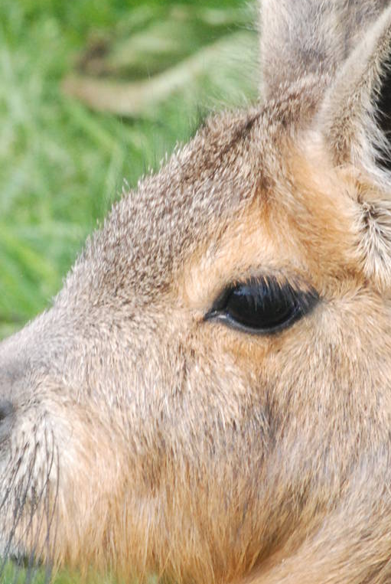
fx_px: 15330
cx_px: 220
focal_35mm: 944
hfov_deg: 1.5
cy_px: 234
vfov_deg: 2.2
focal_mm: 300
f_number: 25
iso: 1600
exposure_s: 1/160
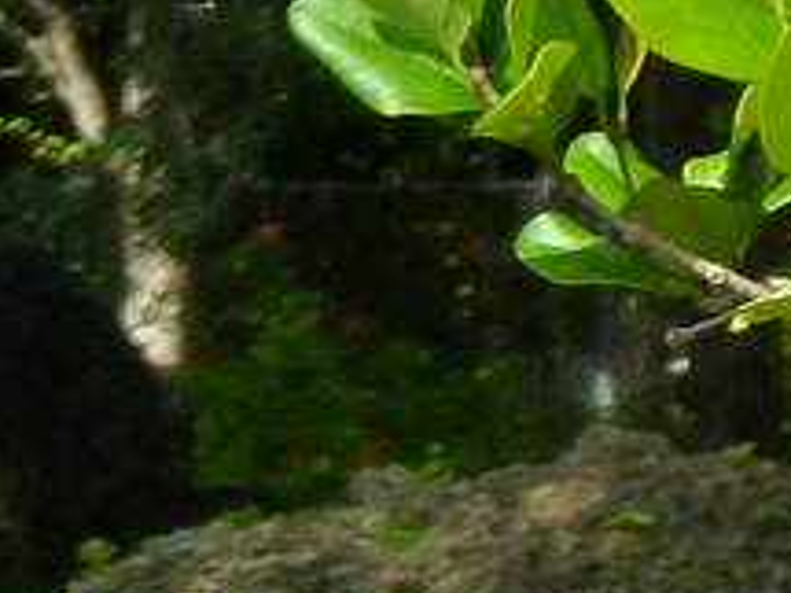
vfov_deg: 2.4
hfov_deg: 3.1
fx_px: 14274
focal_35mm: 625
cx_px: -1656
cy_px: 1028
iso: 80
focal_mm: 14
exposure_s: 1/250
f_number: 5.1
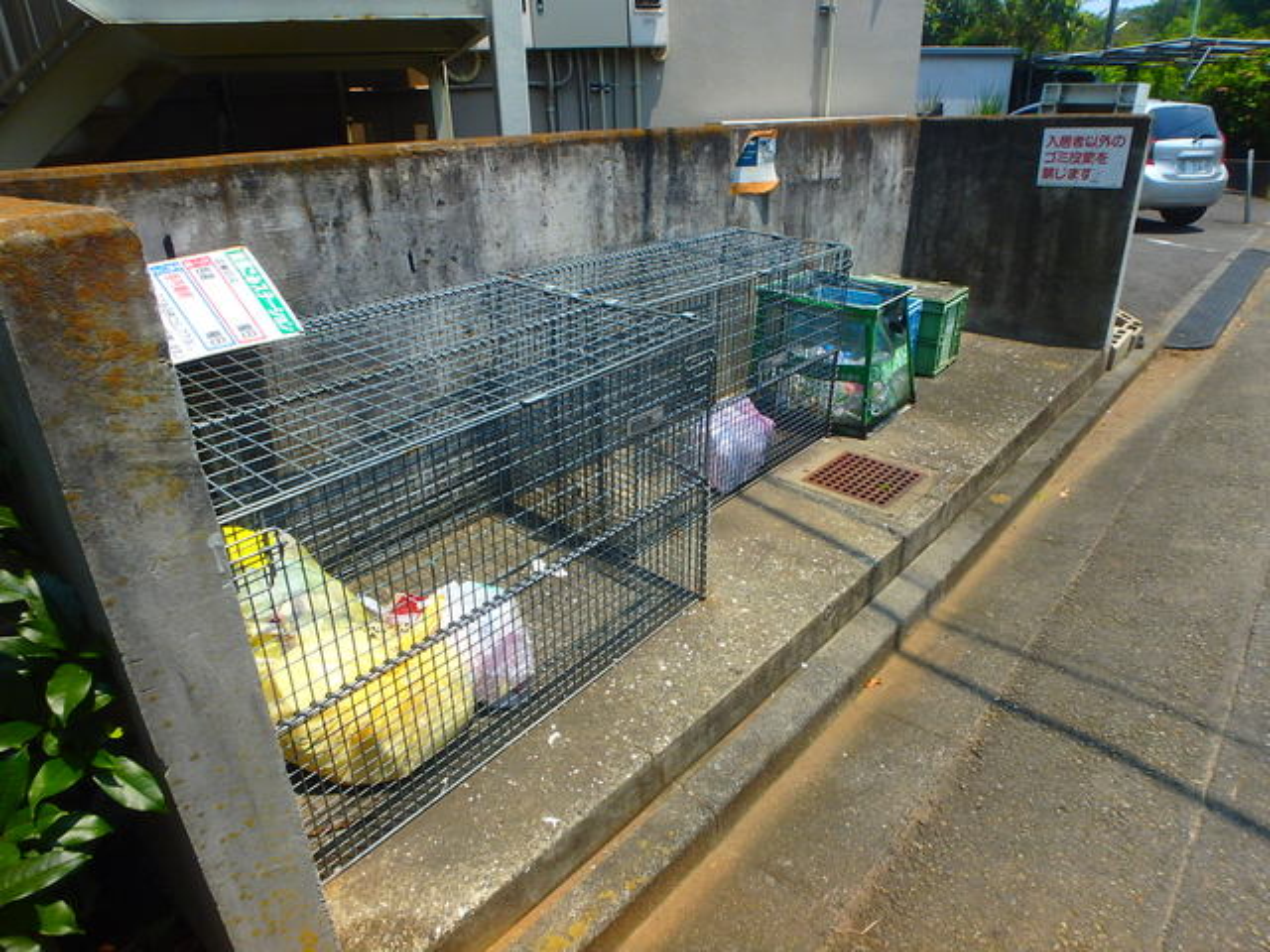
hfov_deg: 79.0
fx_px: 770
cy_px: 476
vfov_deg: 63.4
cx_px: 635
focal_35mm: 21
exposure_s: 1/500
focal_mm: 3.7
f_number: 6
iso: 125
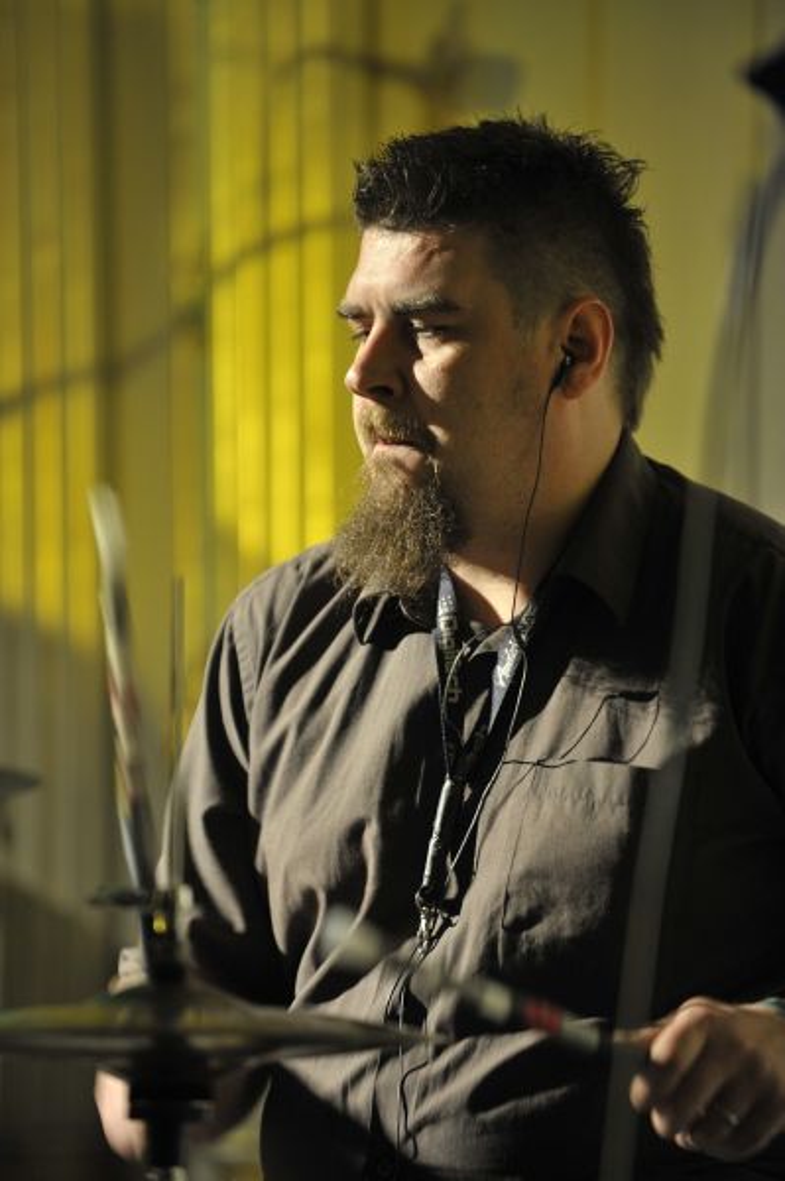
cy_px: 590
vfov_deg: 10.3
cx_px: 392
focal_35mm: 200
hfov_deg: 6.9
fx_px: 6553
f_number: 2.8
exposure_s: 1/60
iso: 1600
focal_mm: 200
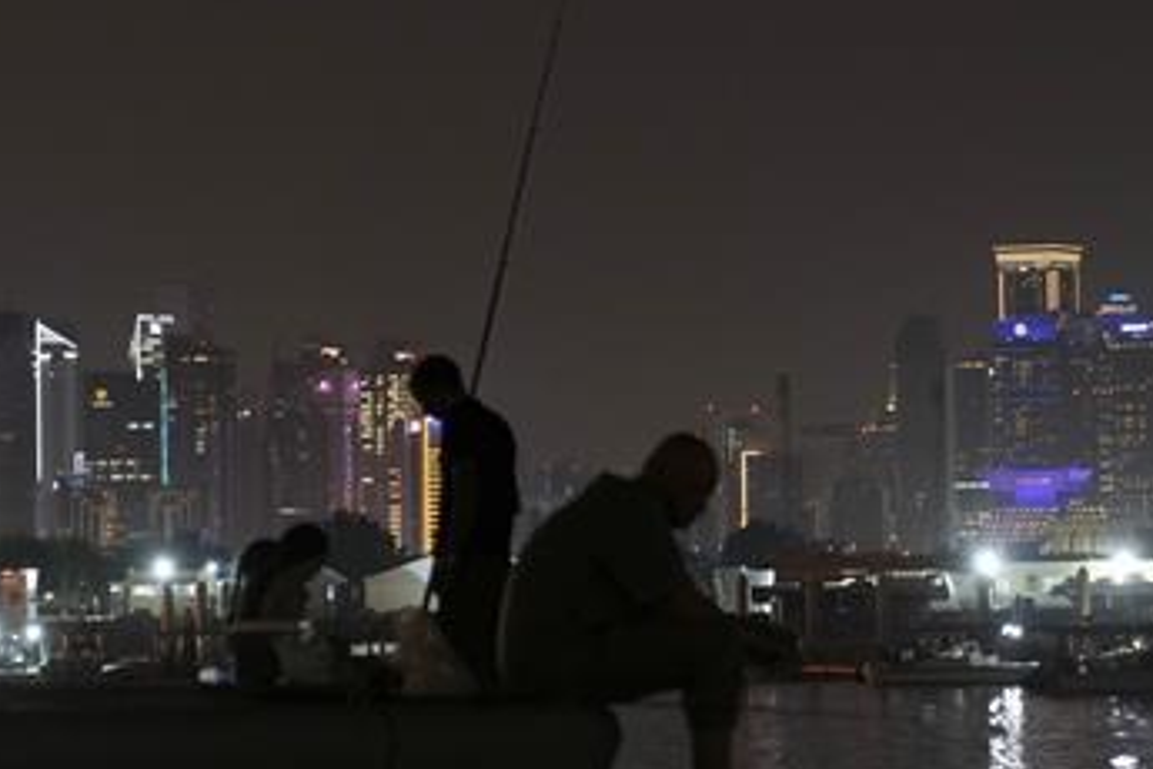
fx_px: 4227
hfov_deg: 15.4
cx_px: 124
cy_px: 343
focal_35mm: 132
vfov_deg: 10.4
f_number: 2.8
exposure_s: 1/25
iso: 1000
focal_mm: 70
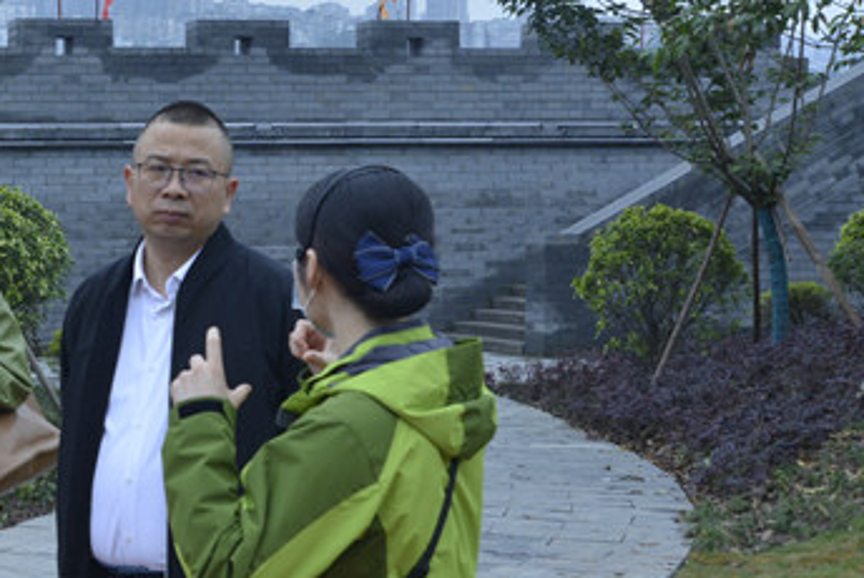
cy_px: 310
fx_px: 1898
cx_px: -191
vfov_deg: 17.3
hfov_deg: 23.3
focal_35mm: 79
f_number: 8
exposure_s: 1/250
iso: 500
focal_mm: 32
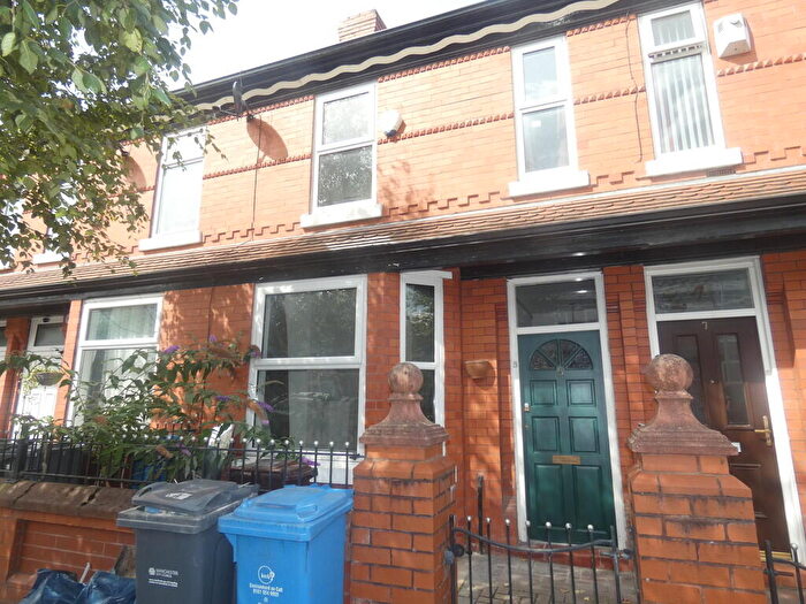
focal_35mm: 20
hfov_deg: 81.7
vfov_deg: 66.0
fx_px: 466
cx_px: 403
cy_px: 302
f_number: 2.8
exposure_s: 1/400
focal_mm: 3.6
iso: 80
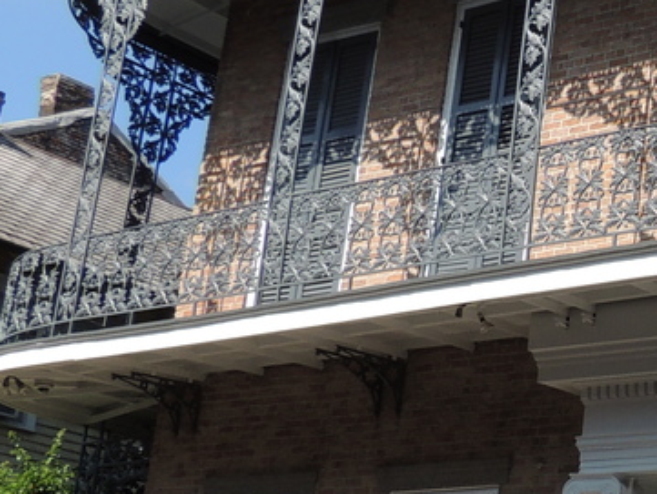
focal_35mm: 85
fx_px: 1614
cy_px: 299
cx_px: 890
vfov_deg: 17.4
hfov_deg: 20.7
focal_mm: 4.3
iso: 100
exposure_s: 1/1000
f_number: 3
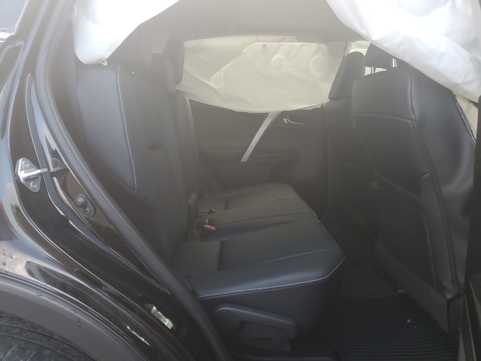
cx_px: 240
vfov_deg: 53.1
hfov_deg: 67.3
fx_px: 361
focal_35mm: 26
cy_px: 180
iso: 69
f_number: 1.5
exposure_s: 1/120
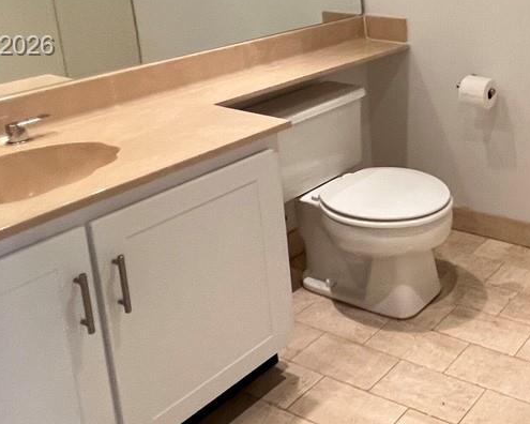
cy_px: 47
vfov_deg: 34.6
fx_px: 643
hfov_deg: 37.7
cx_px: 577
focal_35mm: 41
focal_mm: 1.57
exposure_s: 1/120
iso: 250
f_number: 1.8
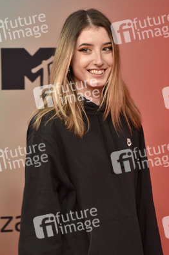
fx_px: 1432
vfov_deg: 10.1
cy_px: 126
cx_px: 85
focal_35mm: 203
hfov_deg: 6.8
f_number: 5.6
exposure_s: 1/160
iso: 2000
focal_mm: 200
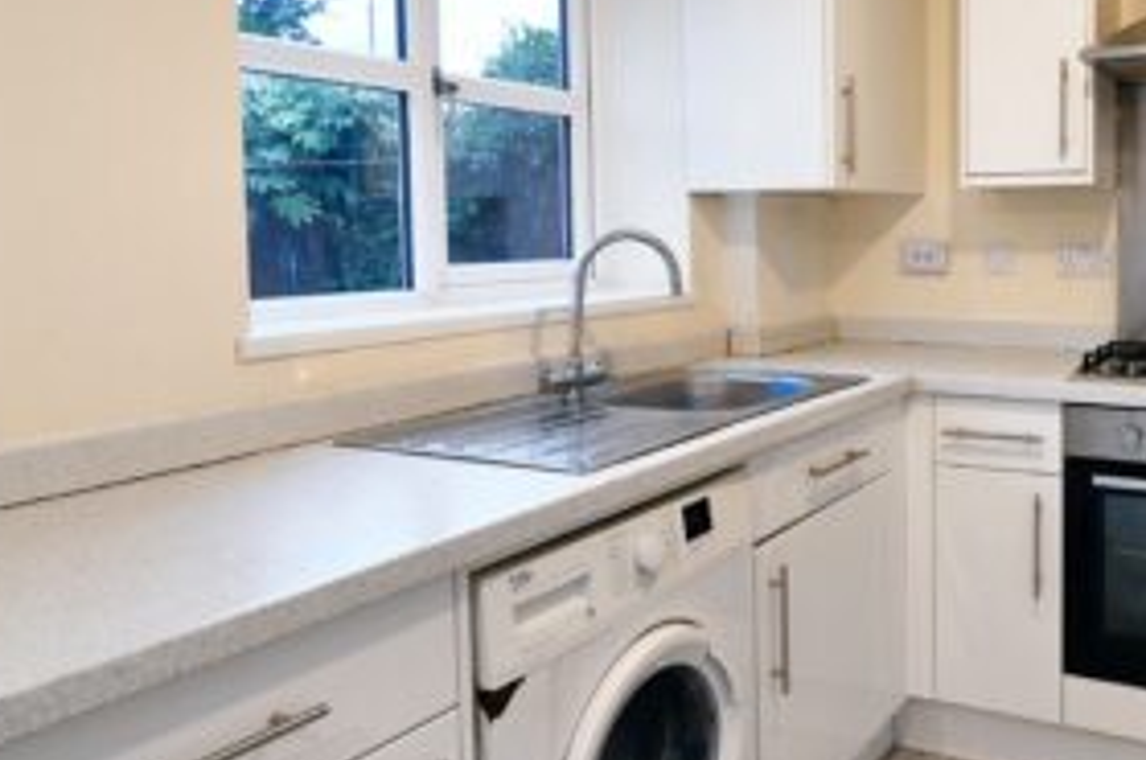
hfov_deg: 57.3
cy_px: 261
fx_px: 985
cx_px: 858
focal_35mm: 31
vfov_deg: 41.7
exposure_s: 1/15
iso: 100
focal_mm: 10
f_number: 3.5
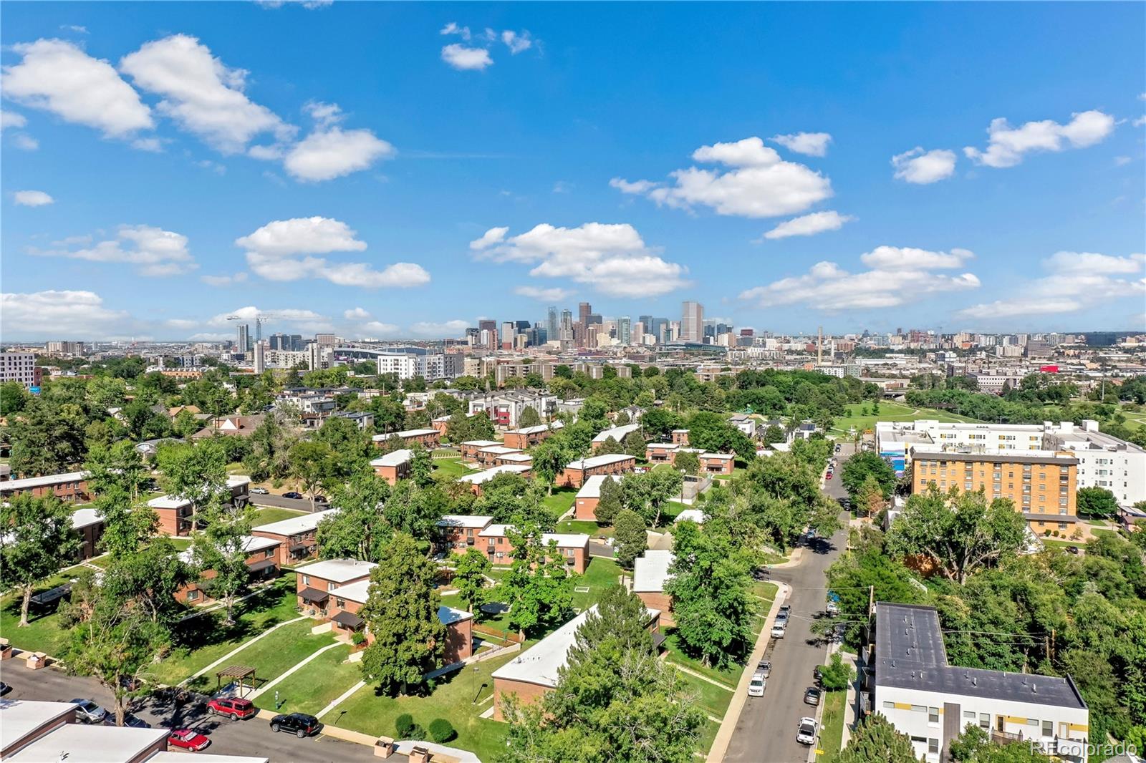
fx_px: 891
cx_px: 573
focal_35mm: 28
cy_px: 382
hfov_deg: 65.5
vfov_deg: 46.4
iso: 100
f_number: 6.3
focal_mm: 10.26
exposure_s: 1/500
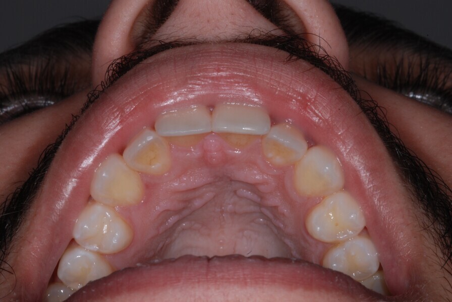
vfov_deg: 8.7
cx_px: 226
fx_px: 1980
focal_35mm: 158
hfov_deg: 13.0
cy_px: 151
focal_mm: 105
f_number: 36
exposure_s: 1/125
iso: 100
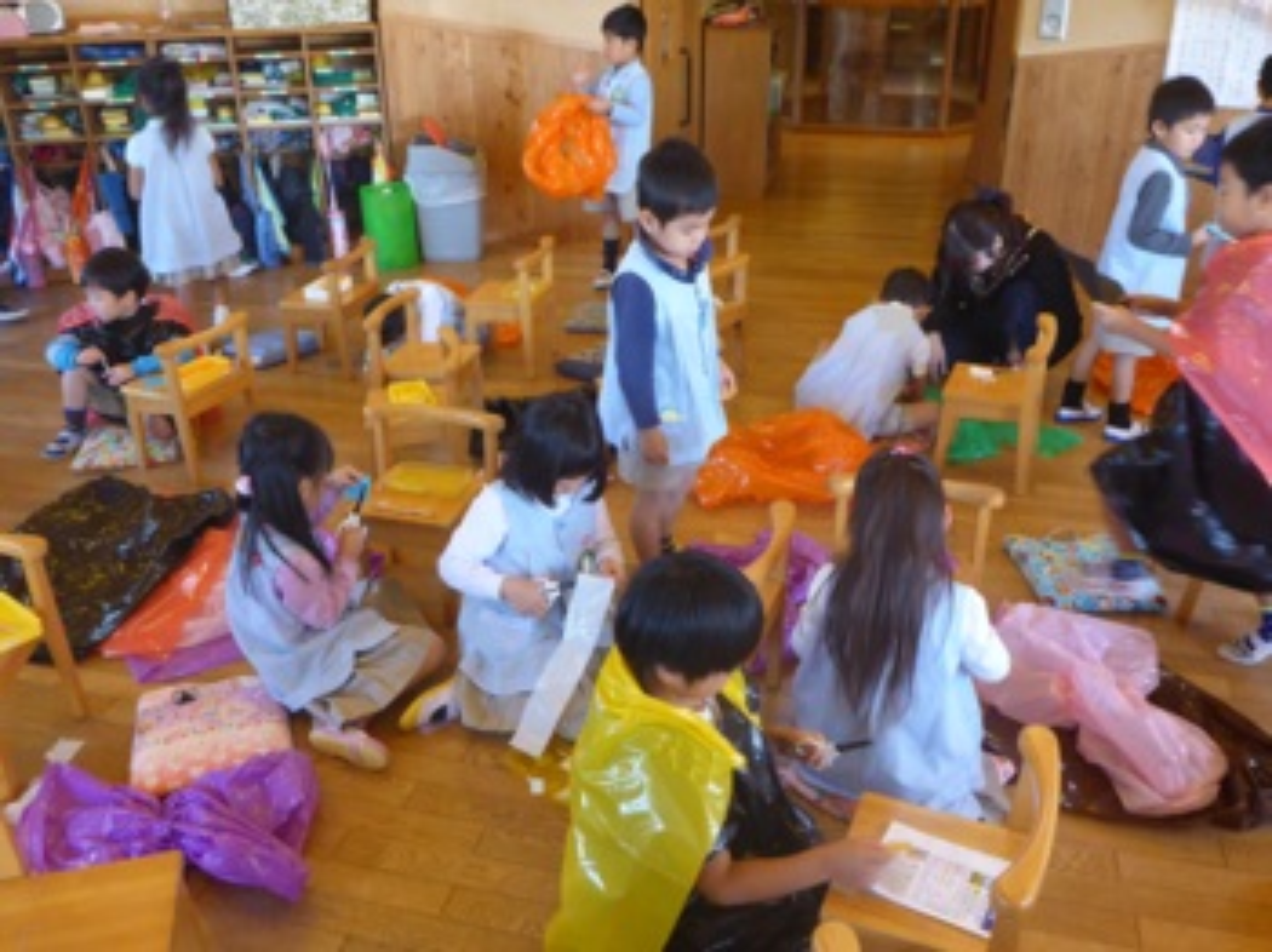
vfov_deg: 46.7
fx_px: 1102
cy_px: 476
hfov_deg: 60.0
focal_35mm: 30
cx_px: 636
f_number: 3.4
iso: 400
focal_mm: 5.2
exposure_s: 1/60
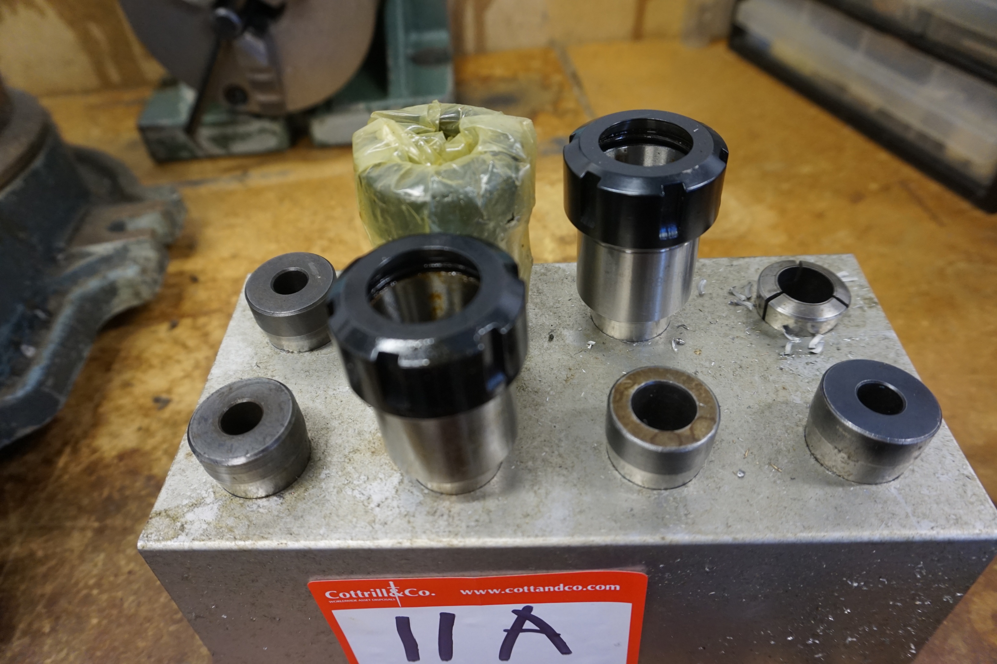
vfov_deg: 53.1
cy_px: 332
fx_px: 664
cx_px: 498
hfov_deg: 73.8
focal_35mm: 24
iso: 800
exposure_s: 1/60
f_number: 4
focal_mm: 16
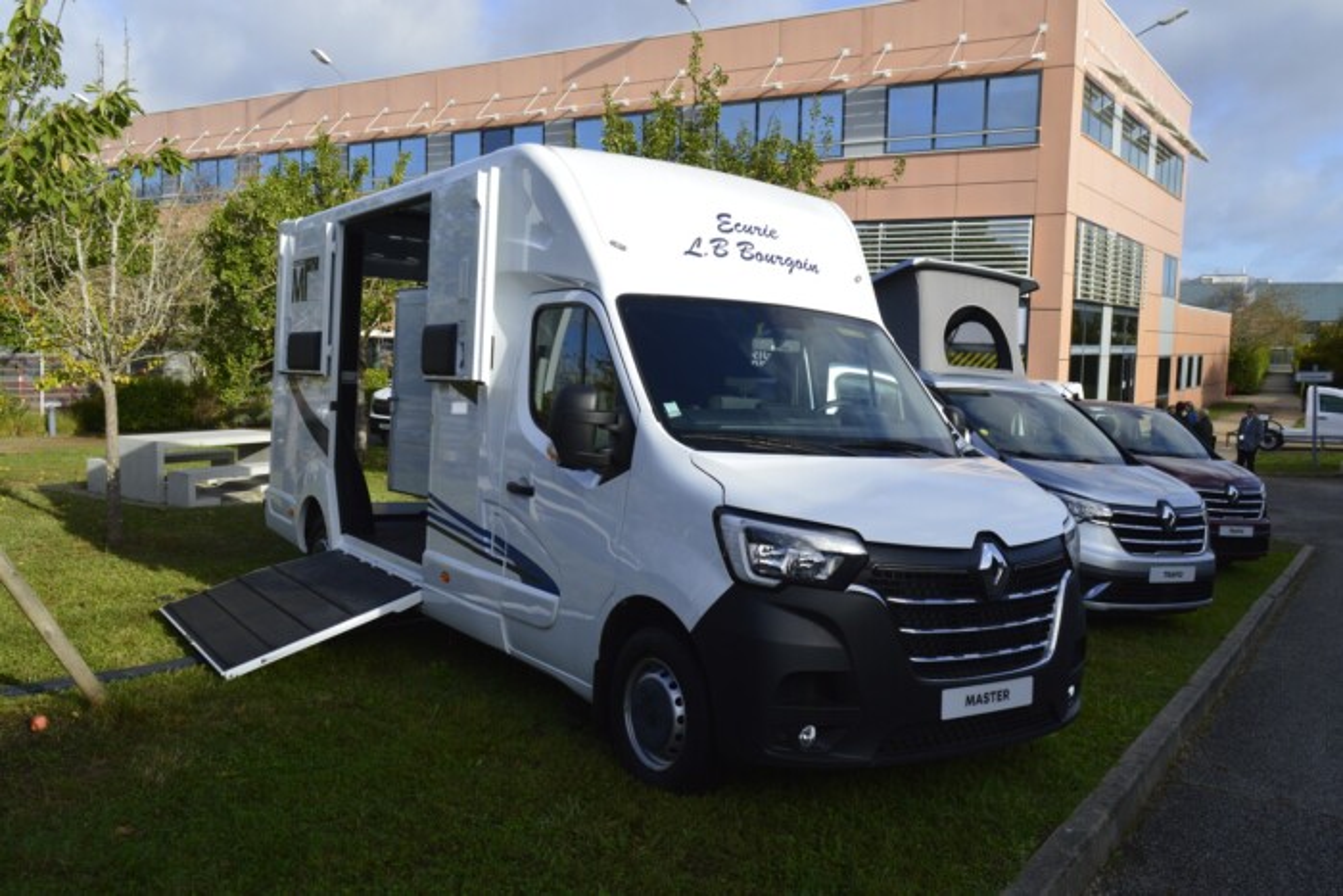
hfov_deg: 61.9
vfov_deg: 43.6
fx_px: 1119
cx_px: 672
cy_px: 448
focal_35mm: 30
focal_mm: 20
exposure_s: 1/400
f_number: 11
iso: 400
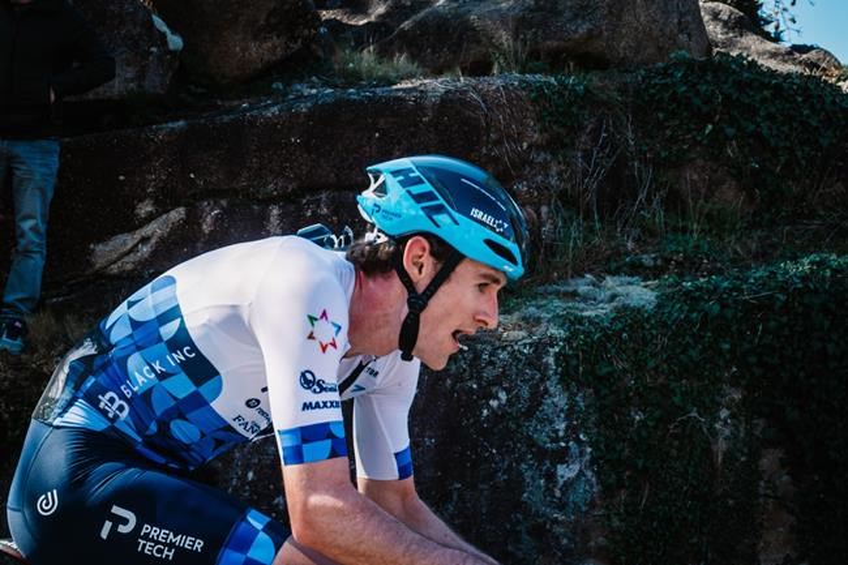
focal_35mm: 70
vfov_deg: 19.4
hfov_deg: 28.9
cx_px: 424
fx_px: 1648
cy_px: 282
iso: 3200
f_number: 10
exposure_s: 1/1600
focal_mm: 70
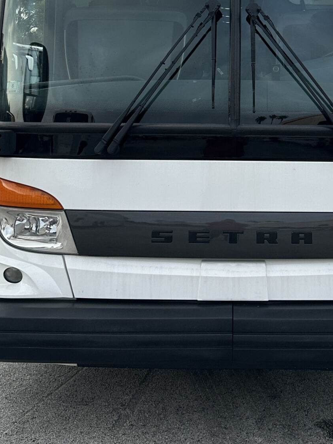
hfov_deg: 26.3
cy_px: 44
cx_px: 240
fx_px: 705
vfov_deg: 33.1
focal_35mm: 55
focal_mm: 6.86
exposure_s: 1/1050
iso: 80
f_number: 1.78
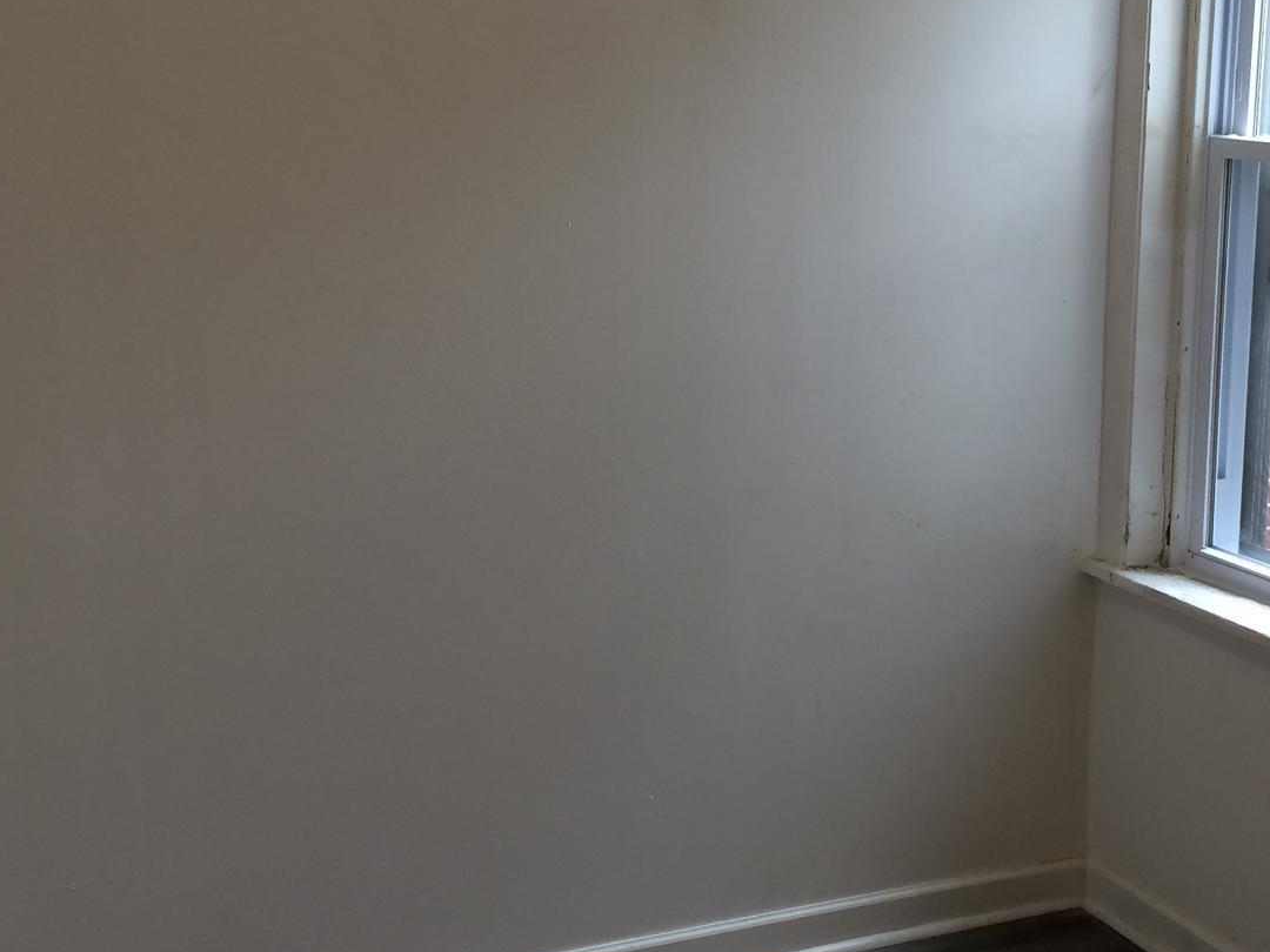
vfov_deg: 26.6
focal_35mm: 55
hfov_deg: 34.9
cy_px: 455
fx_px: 2018
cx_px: 649
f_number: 2.2
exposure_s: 1/30
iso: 50
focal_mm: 4.15
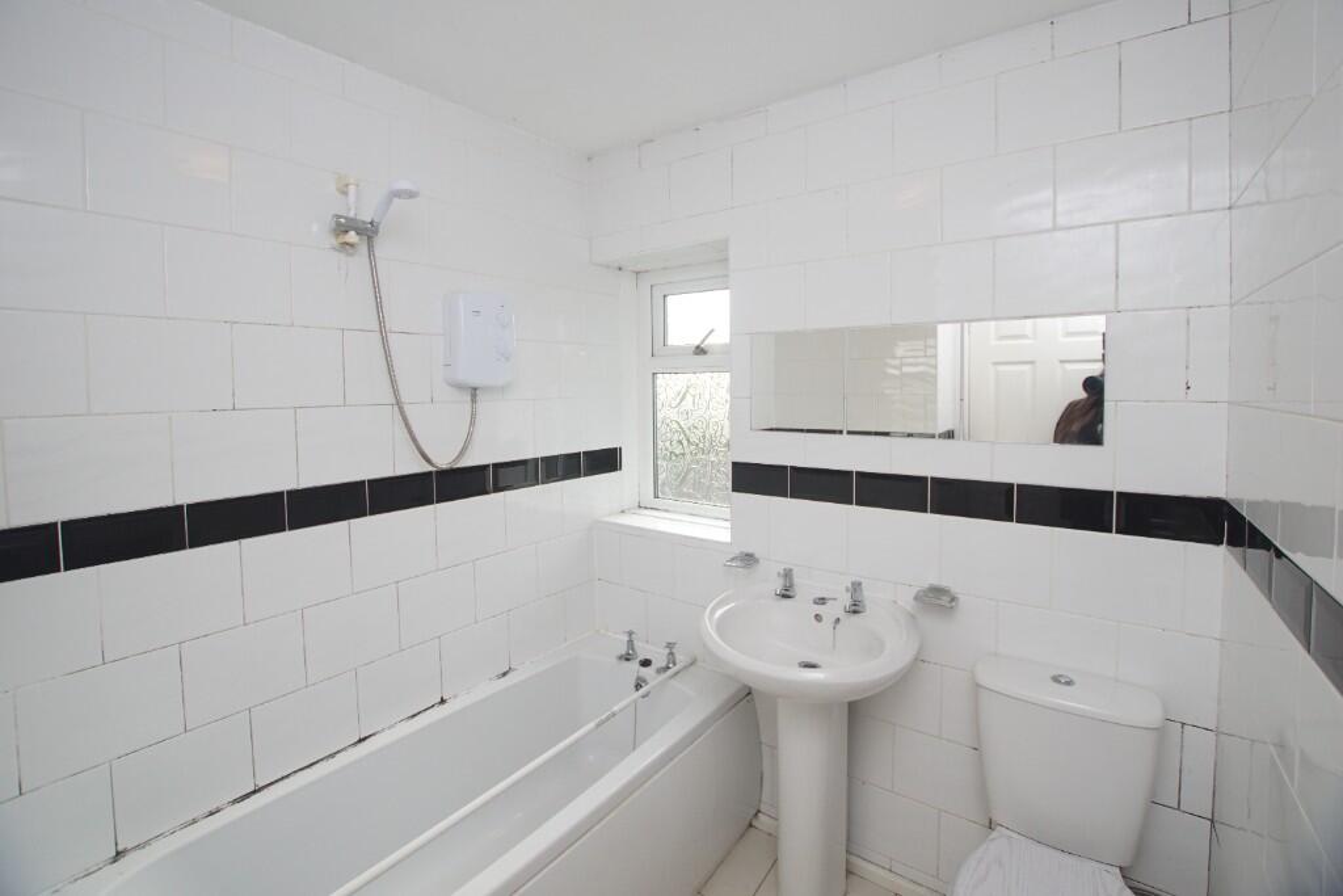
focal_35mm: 15
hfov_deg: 100.4
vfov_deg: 77.3
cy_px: 448
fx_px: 560
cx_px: 672
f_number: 4
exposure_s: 1/160
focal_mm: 10
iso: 400
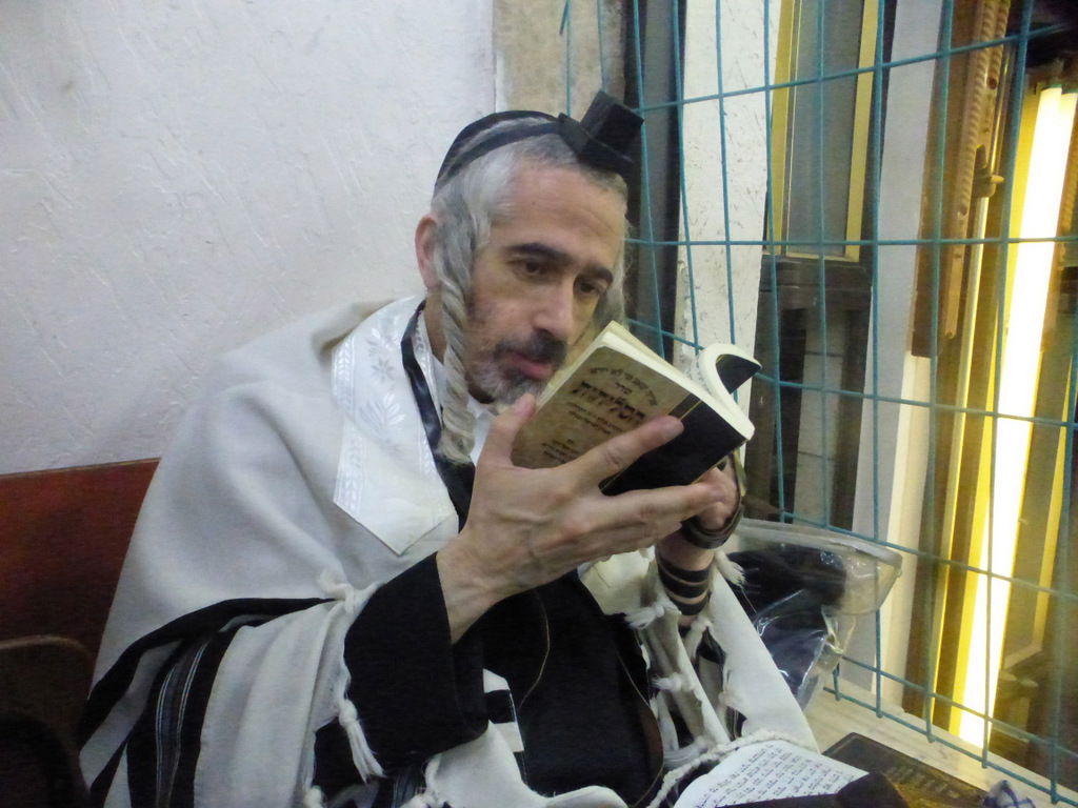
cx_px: 539
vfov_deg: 56.8
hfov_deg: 71.6
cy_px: 404
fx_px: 747
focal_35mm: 24
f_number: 4
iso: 3200
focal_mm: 4.3
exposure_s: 1/400
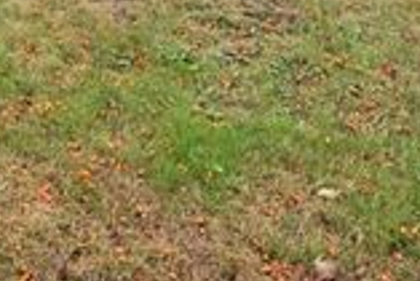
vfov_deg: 15.3
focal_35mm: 67
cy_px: -317
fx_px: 782
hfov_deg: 26.6
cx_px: -86
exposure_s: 1/640
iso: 320
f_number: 5
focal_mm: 10
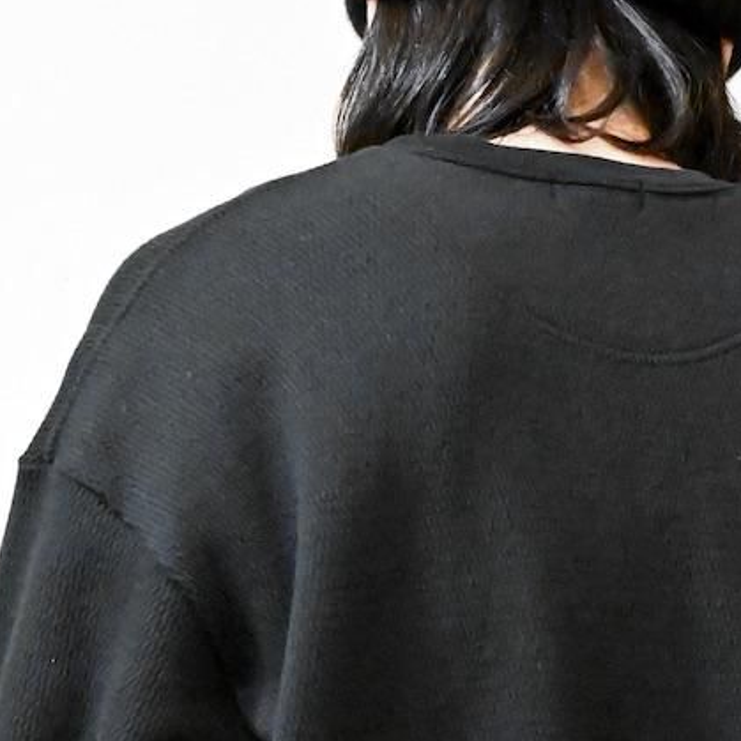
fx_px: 5134
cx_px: 522
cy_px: 1013
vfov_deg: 8.1
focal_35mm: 212
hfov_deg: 8.2
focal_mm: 50
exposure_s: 1/160
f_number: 6.3
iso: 25600
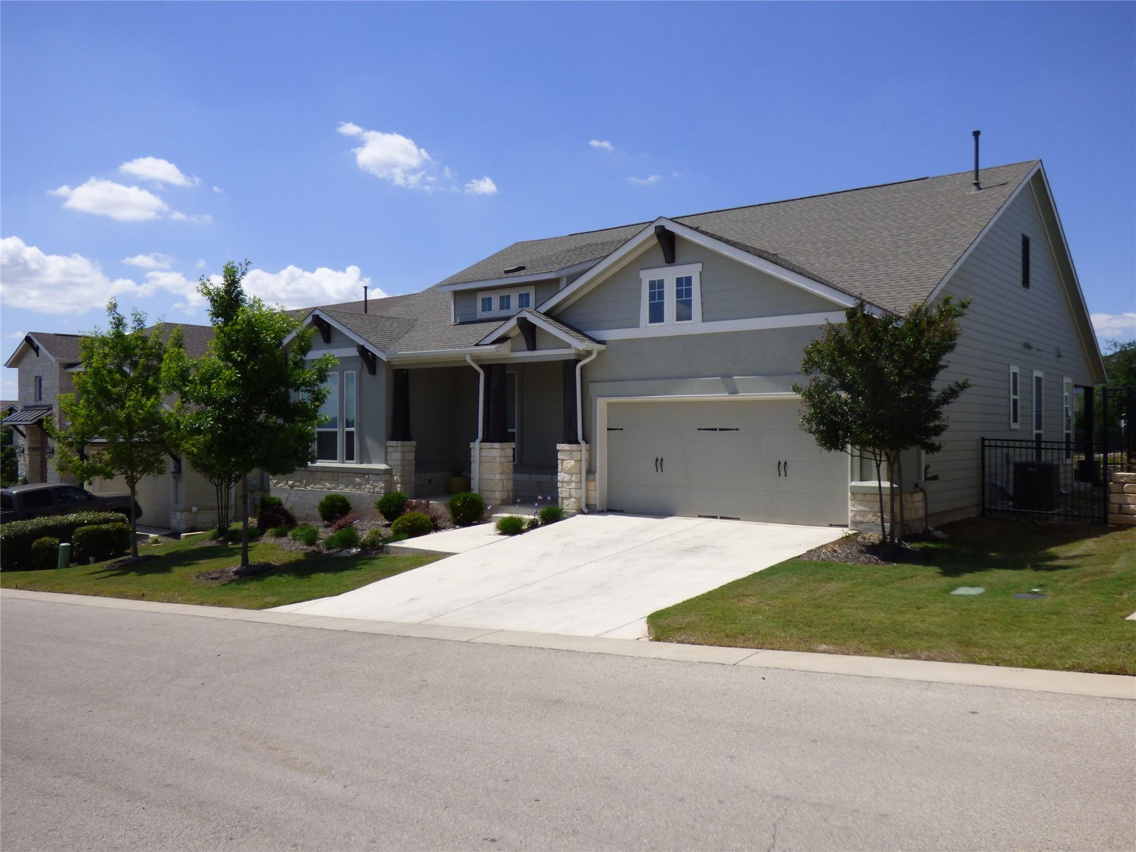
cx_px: 568
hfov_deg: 61.7
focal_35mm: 29
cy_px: 426
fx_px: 952
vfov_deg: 48.2
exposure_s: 1/2000
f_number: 3.2
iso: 100
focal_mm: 5.04
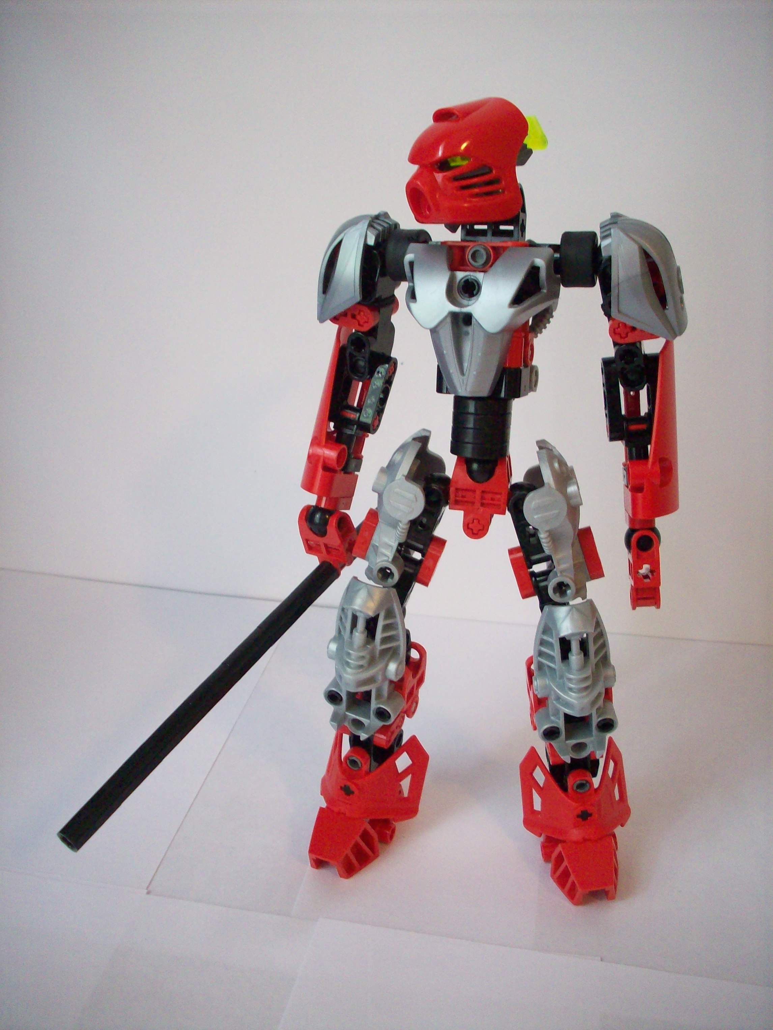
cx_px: 386
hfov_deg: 38.7
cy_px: 515
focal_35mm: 37
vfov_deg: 50.1
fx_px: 1102
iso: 160
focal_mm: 6.2
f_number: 2.8
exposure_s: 1/13.5
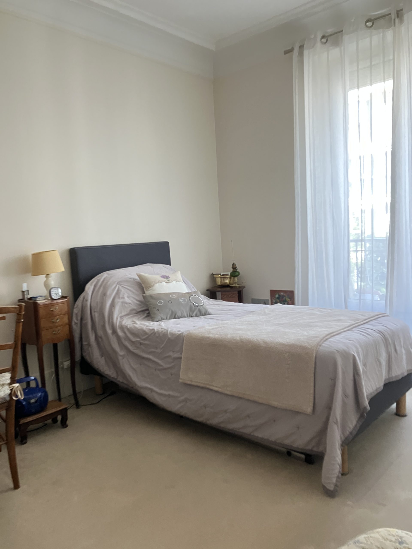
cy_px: 274
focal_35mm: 28
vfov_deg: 63.4
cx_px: 206
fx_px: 444
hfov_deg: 49.7
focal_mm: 3.99
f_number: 1.8
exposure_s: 1/46
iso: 320
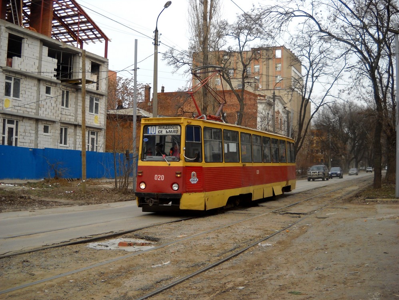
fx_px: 484
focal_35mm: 42
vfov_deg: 34.3
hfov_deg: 44.8
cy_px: 151
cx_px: 198
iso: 64
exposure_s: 1/141
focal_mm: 6.72
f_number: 3.1
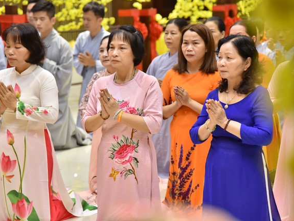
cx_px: 141
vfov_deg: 12.9
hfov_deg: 17.1
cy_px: 110
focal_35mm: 115
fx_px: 977
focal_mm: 105
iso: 1000
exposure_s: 1/80
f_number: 4.5
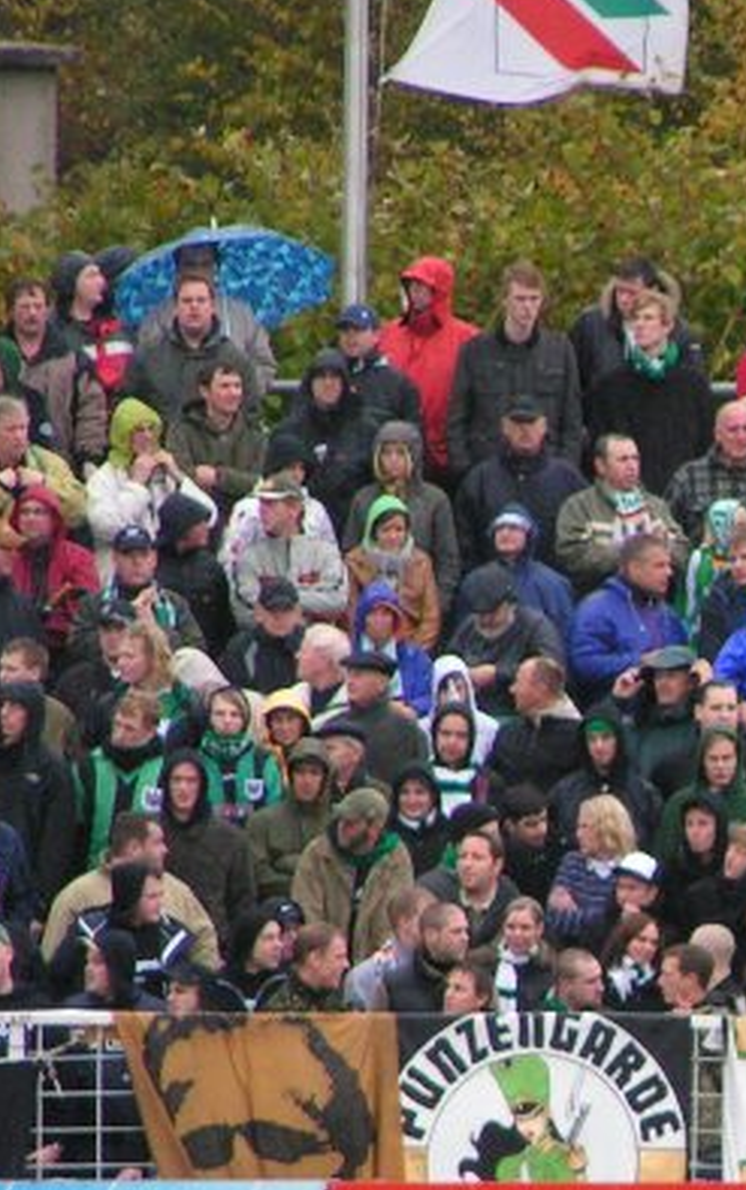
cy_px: 864
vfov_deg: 2.6
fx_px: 26519
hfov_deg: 1.6
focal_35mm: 817
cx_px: 882
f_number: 3.5
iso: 200
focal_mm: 58
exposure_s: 1/320
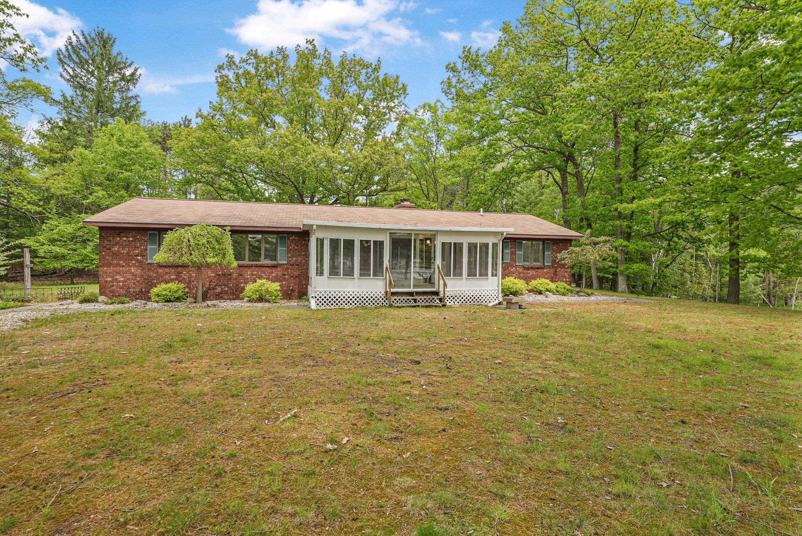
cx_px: 401
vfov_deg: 70.2
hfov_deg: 92.9
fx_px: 381
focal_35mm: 17
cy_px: 268
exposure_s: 1/400
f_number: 5.6
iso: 250
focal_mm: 17.1
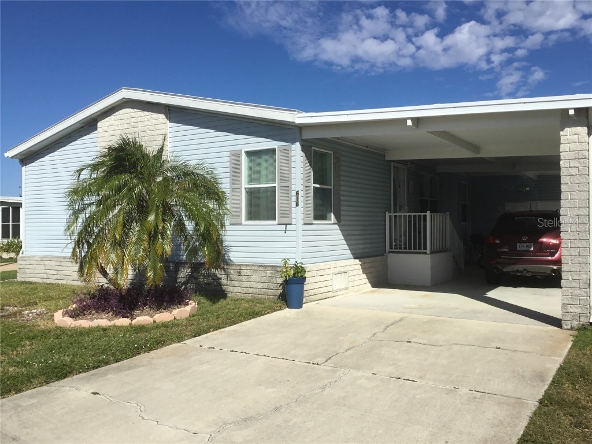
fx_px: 530
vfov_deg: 45.4
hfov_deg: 58.4
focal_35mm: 31
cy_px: 222
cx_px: 296
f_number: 2.4
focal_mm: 3.3
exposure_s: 1/2469
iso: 25
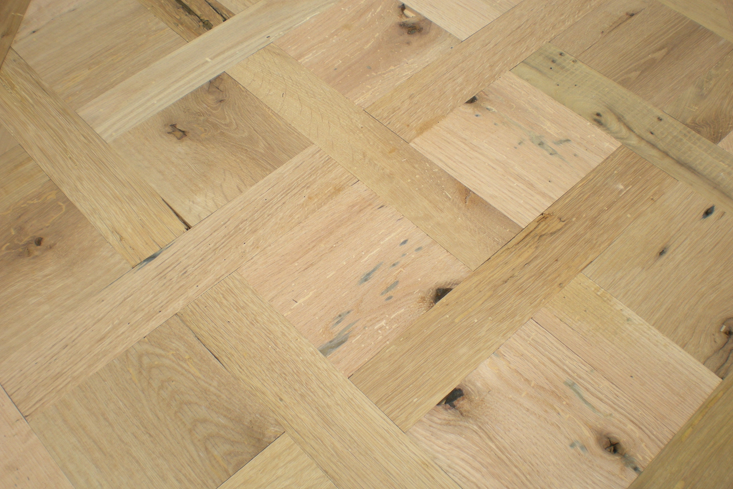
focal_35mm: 40
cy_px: 244
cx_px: 370
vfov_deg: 33.4
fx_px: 814
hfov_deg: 48.5
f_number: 4.6
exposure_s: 1/460
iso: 64
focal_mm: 6.3
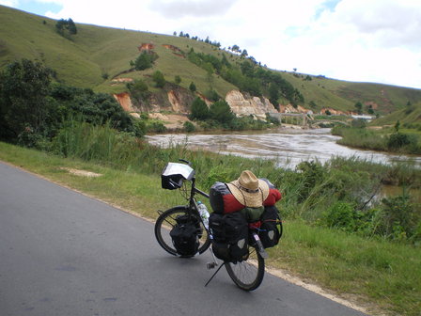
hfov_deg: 49.0
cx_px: 210
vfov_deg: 37.7
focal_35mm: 38
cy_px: 158
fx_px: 462
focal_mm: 6.3
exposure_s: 1/160
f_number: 4.6
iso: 64
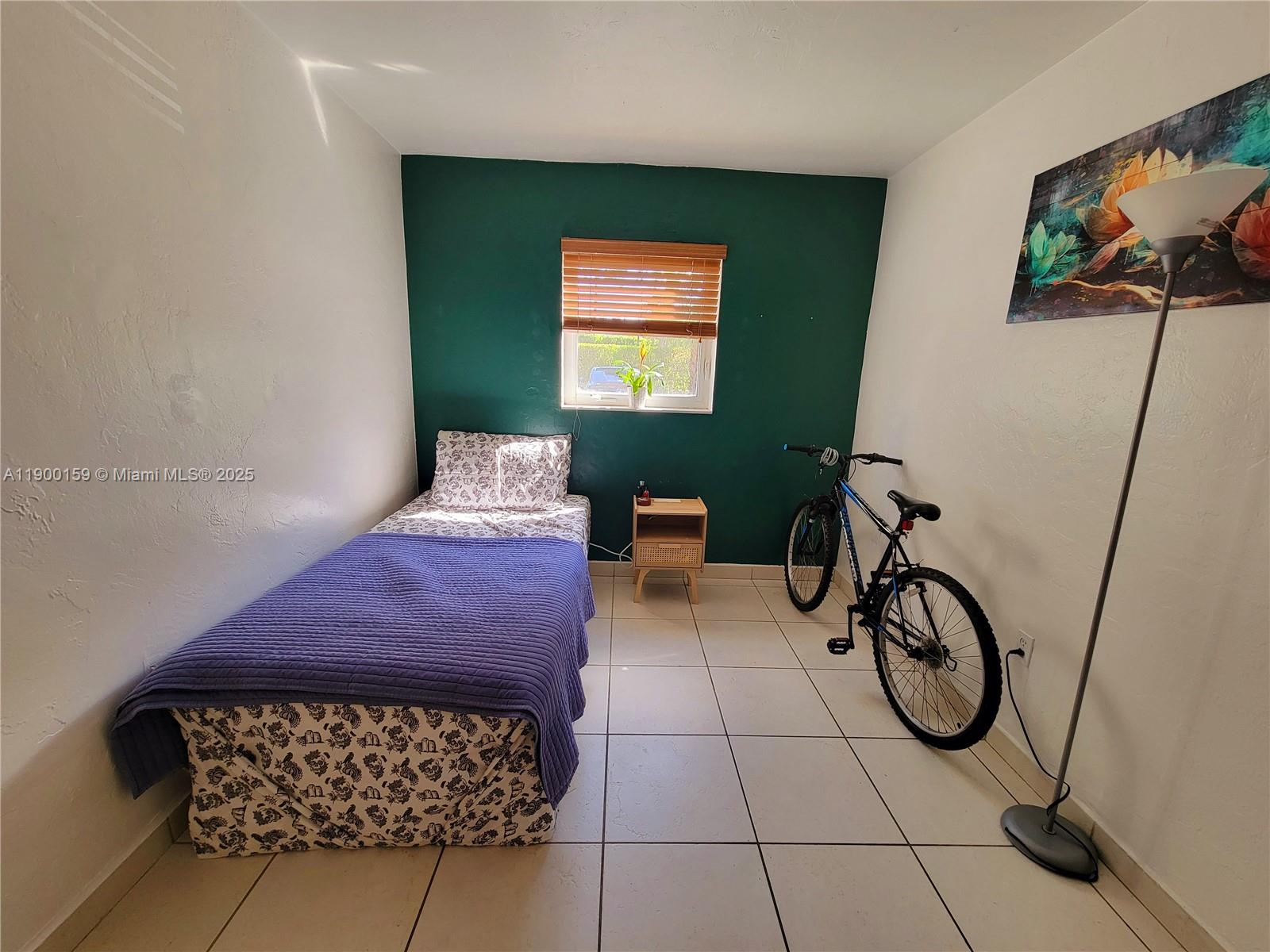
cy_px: 476
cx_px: 635
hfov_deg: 106.2
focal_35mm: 13
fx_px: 477
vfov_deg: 89.9
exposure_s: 1/60.2
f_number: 2.2
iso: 125
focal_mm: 2.2
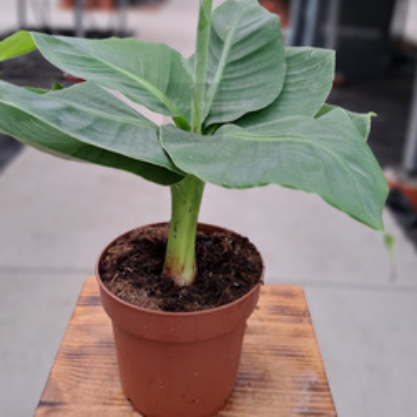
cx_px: 193
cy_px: 113
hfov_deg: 43.8
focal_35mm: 38
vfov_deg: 42.7
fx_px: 518
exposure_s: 1/50
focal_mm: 5.23
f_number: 1.8
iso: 50
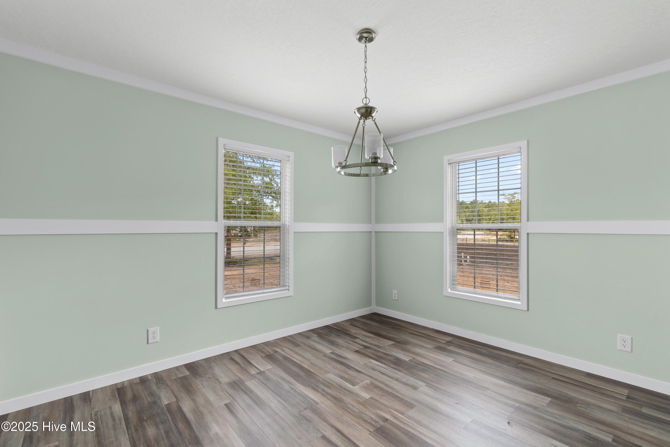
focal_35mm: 15
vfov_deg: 77.3
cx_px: 335
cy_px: 224
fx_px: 279
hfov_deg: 100.4
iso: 100
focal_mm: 10
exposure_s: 1/4
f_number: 8
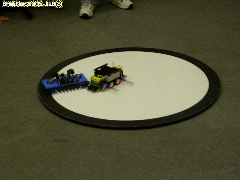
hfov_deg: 17.7
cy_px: 90
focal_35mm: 111
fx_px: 770
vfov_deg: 13.3
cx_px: 120
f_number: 4.2
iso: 100
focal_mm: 23.1
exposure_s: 1/14.6
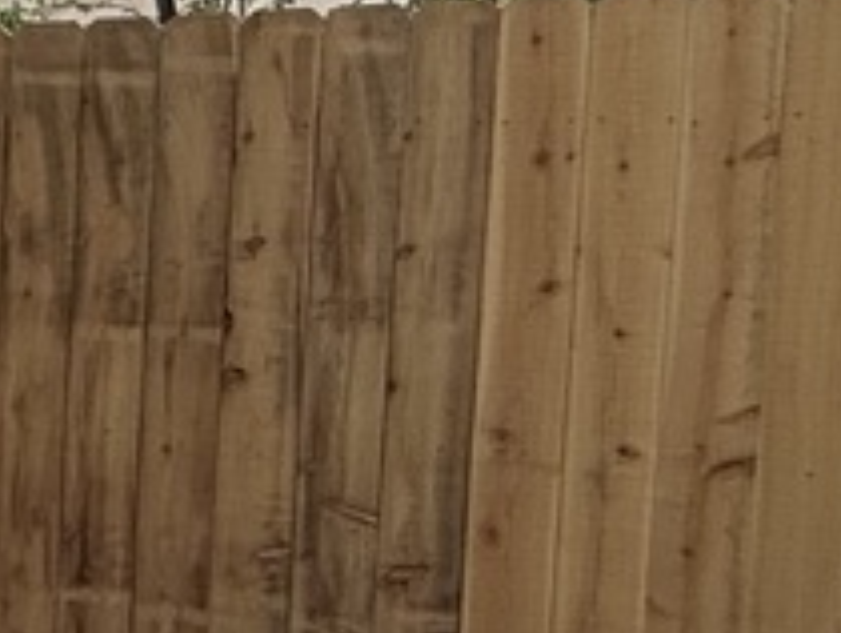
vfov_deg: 15.4
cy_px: 377
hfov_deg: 13.8
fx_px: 2335
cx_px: -1225
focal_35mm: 96
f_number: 2.2
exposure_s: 1/421
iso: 64
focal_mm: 2.22
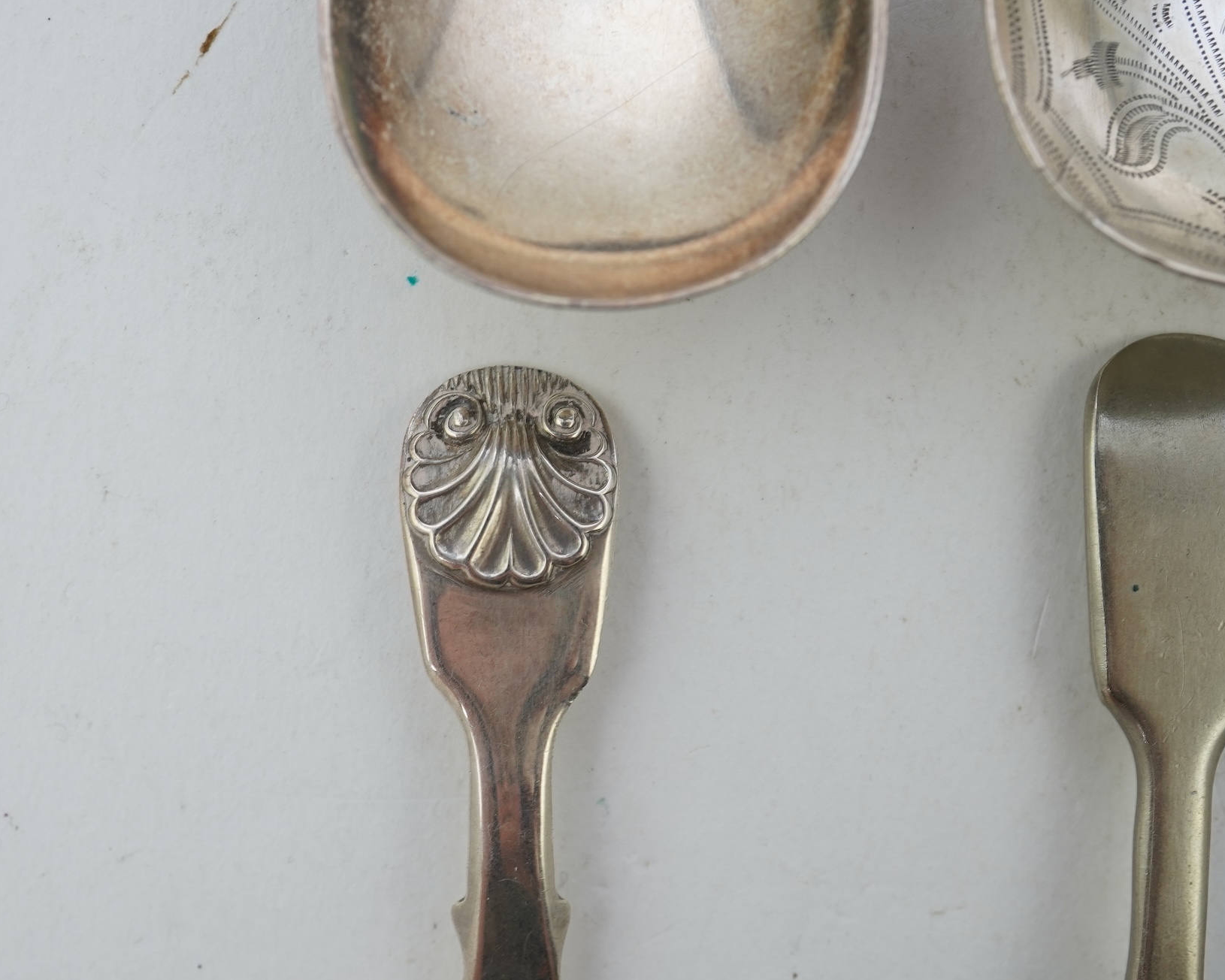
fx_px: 1849
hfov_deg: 36.6
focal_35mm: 51
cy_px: 492
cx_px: 507
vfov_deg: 29.7
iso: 320
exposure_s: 1/50
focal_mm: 30
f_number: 13
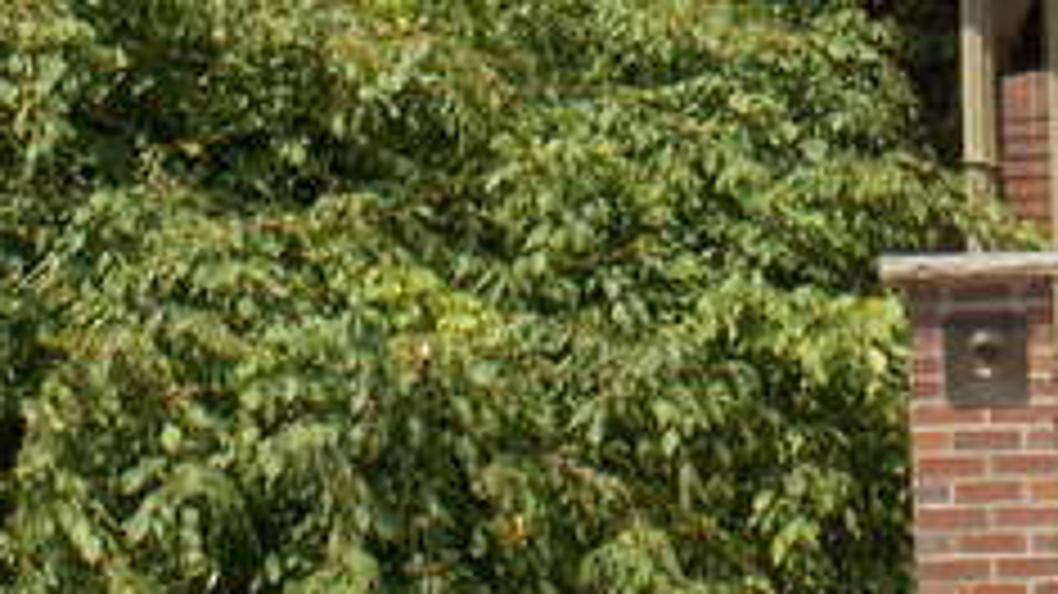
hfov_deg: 15.6
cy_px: -306
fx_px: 3842
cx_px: 882
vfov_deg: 8.6
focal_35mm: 137
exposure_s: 1/640
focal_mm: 6.6
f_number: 3.5
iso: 80
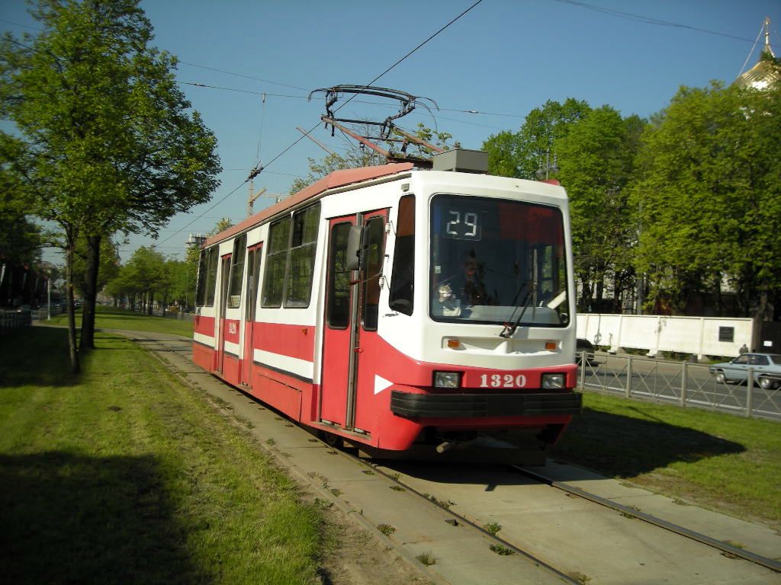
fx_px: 790
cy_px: 292
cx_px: 390
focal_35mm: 35
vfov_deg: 40.7
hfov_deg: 52.6
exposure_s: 1/266
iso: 50
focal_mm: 5.7
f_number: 5.7
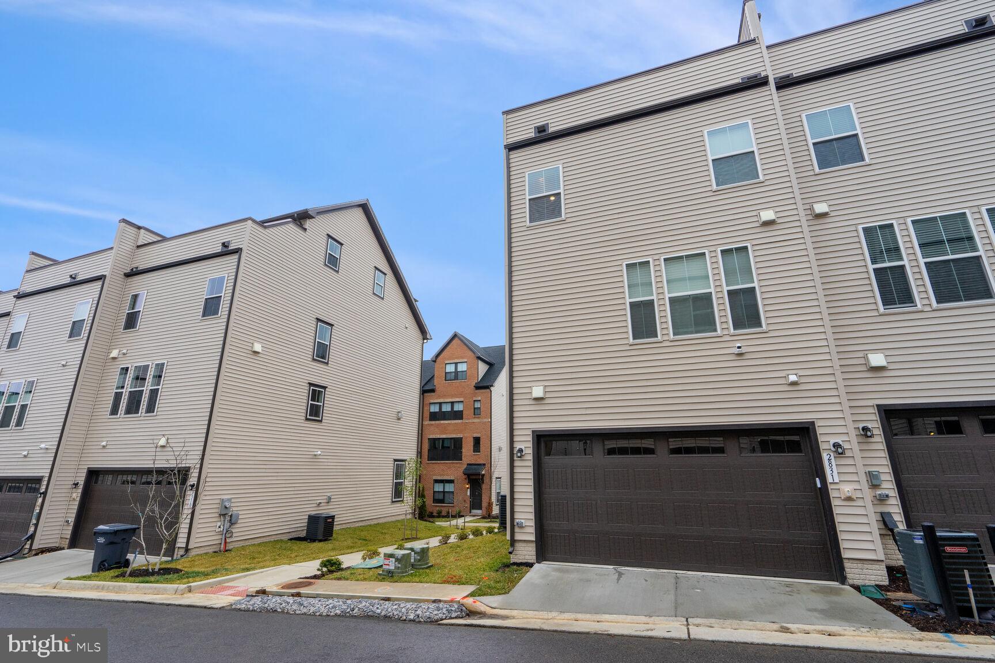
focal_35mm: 16
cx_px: 498
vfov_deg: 73.7
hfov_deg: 96.7
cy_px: 332
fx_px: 442
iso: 400
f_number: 10
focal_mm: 16
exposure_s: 1/125
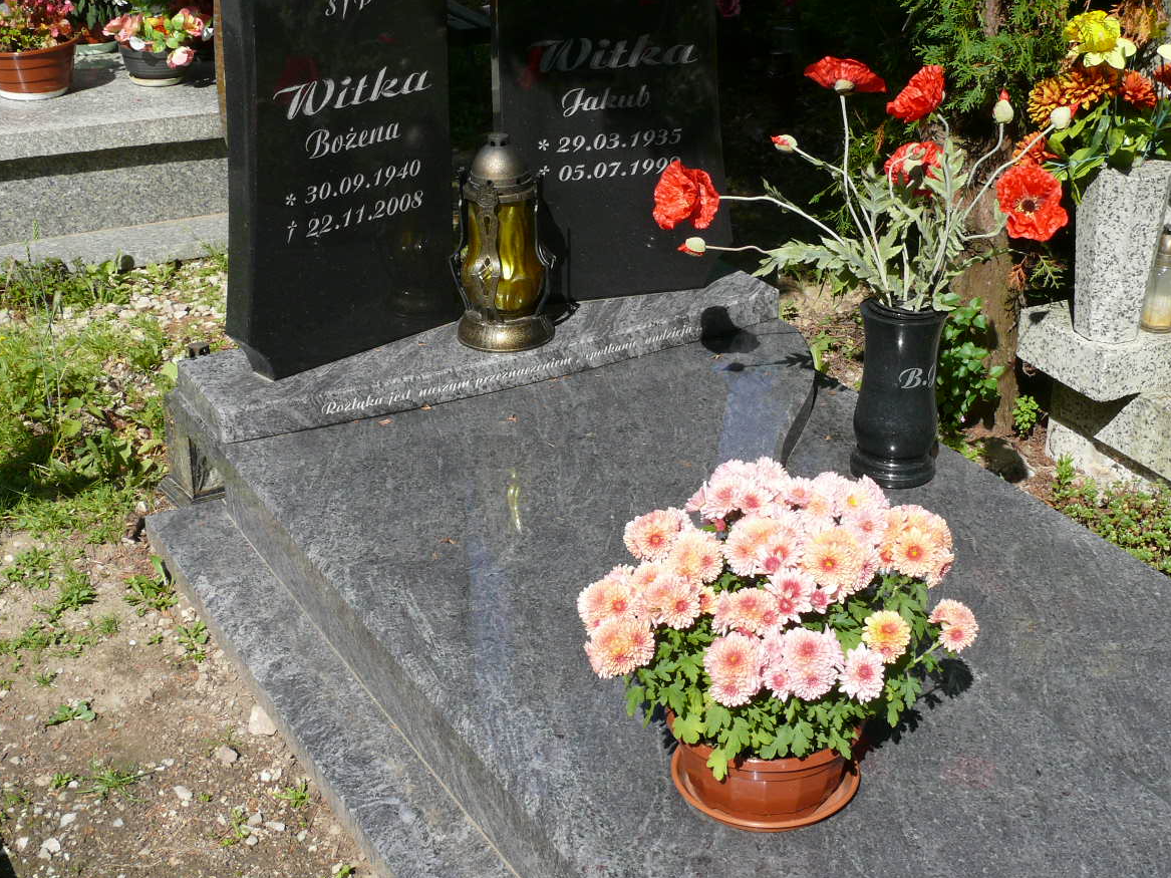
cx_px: 659
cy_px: 423
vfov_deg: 30.3
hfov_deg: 39.6
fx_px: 1624
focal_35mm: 48
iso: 100
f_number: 5.6
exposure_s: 1/400
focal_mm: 7.4
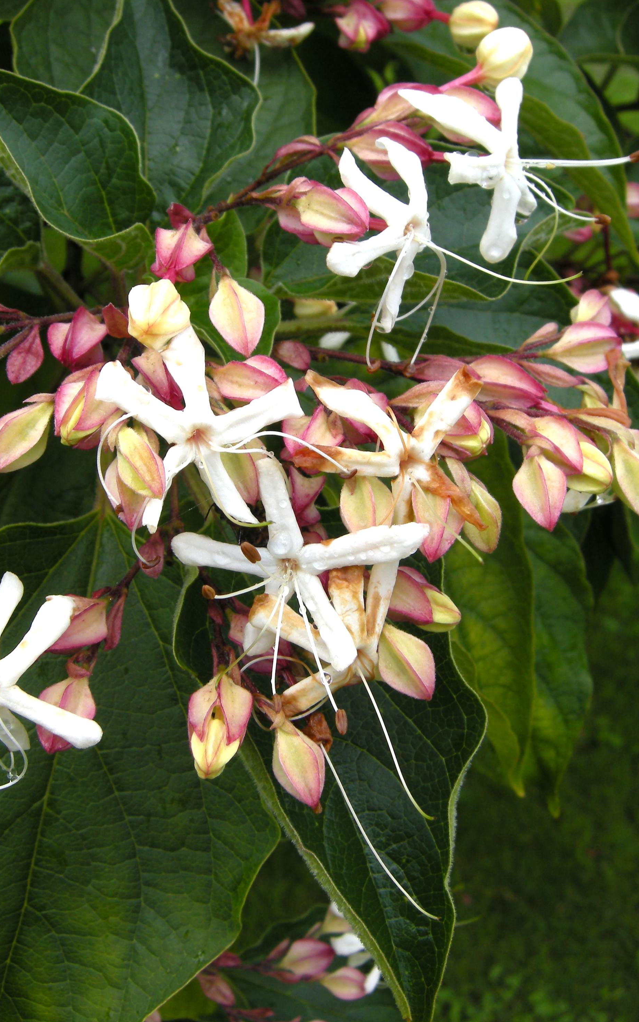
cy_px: 514
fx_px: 1393
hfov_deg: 25.8
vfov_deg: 40.3
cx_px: 307
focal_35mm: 50
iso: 64
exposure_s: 1/172
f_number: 4.3
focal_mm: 7.5
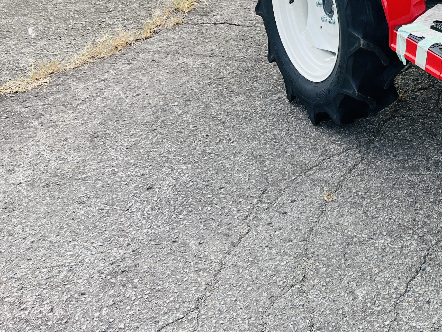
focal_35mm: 61
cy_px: -54
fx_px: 779
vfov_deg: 22.4
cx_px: 474
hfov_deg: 29.0
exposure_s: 1/898
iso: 50
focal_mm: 5.1
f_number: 1.6
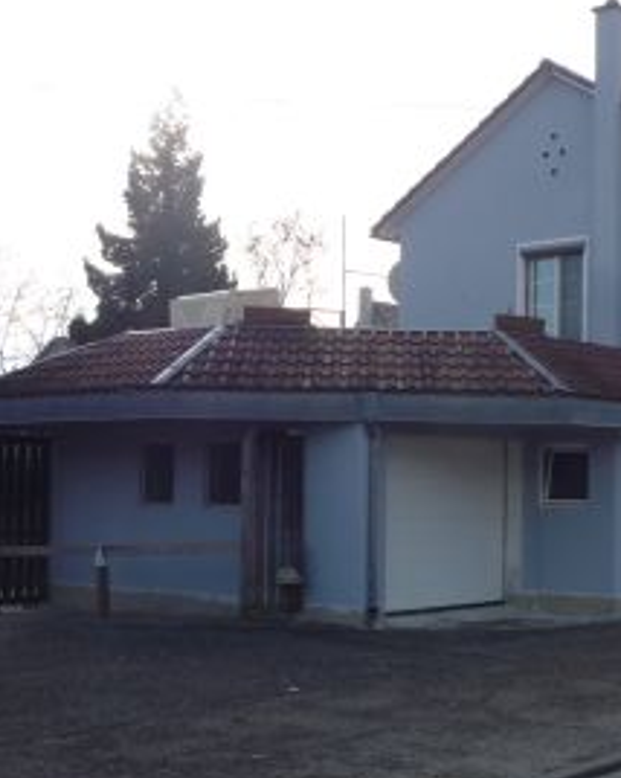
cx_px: 601
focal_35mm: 56
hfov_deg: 25.9
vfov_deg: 33.6
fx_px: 1288
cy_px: 412
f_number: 4
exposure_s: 1/400
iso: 100
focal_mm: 5.2
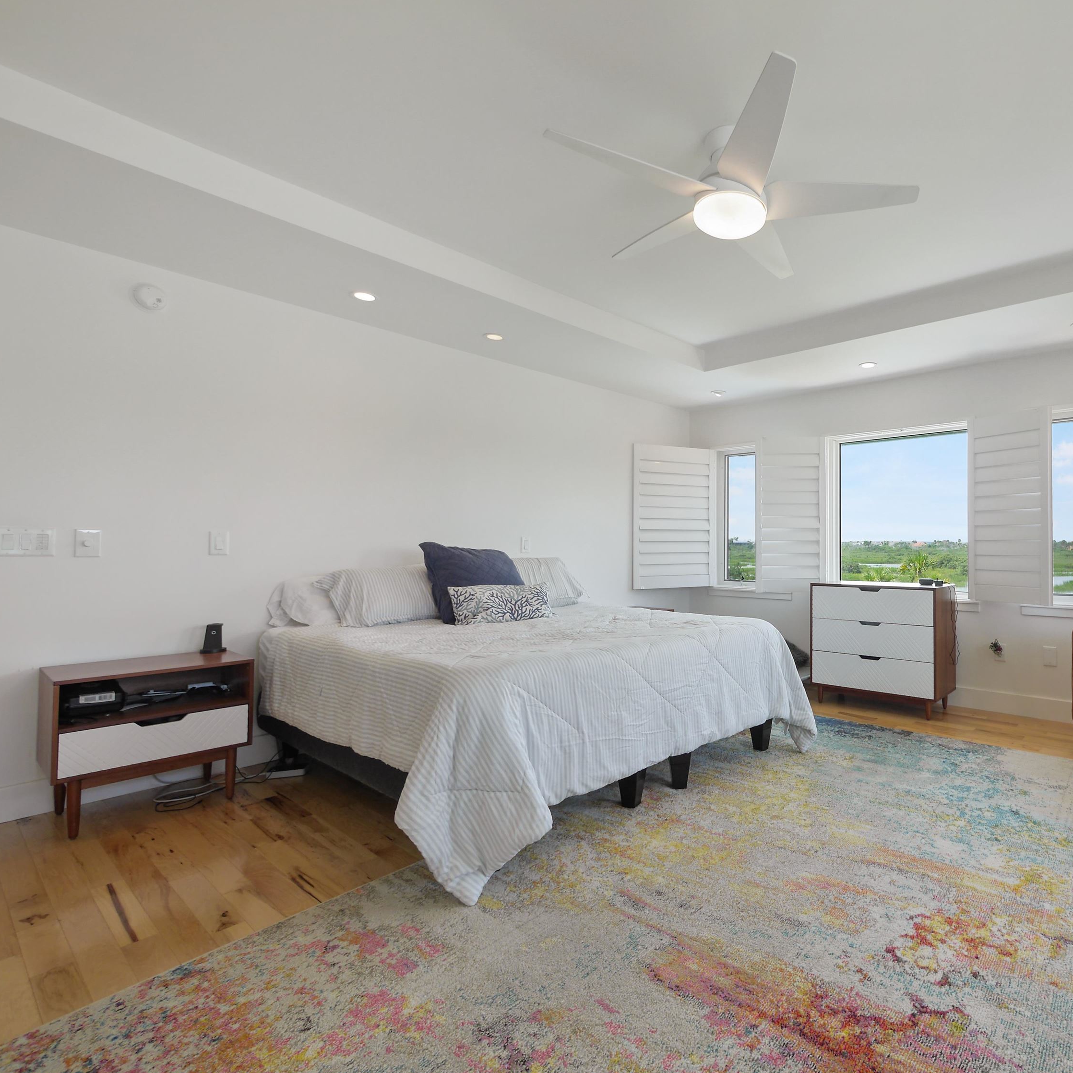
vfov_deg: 84.0
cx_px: 732
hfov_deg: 80.6
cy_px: 542
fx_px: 596
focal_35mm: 17
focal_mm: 7
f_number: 4
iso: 400
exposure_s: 1/80
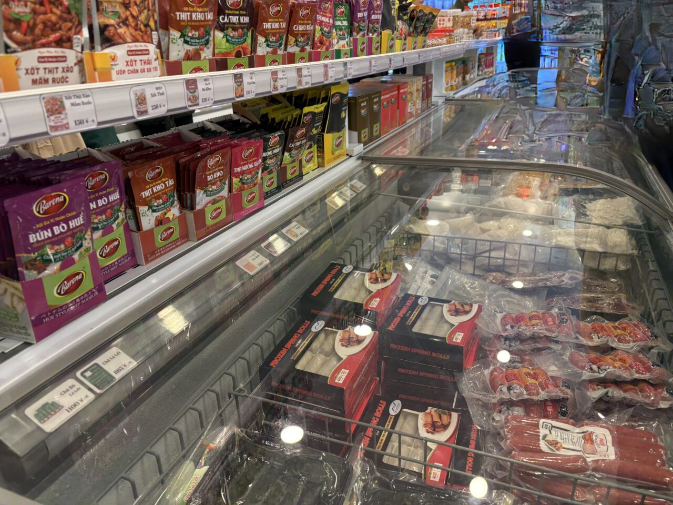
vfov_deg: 53.1
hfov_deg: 67.3
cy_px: 252
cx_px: 336
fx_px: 505
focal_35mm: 26
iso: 125
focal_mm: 5.96
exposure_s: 1/100
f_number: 1.6
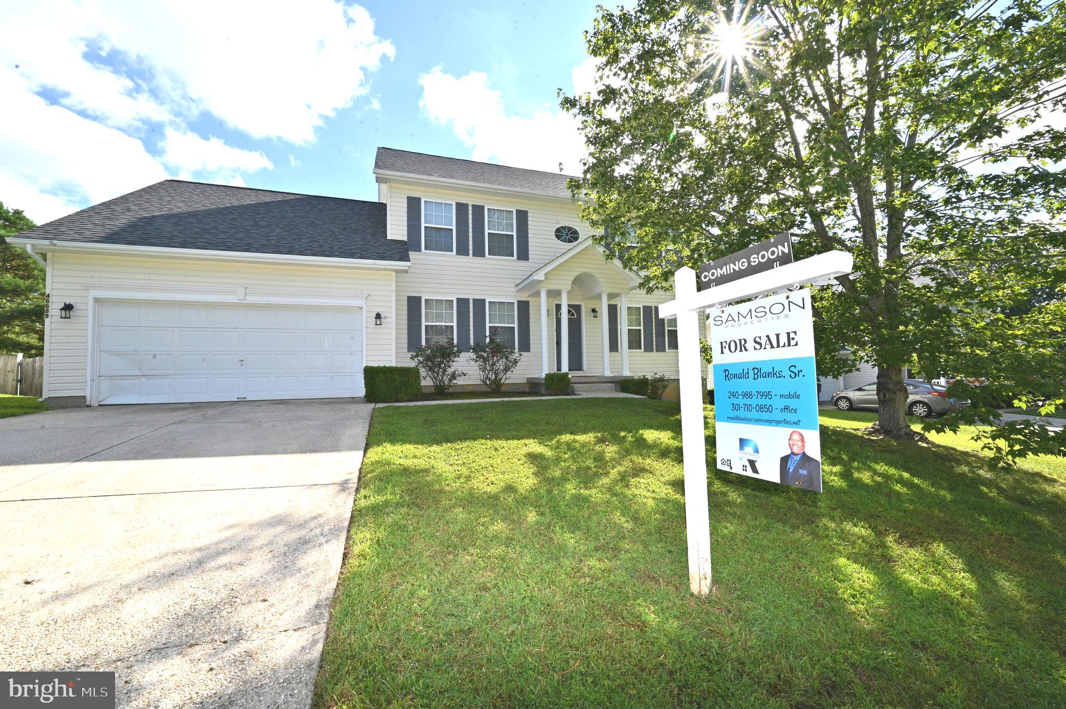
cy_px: 354
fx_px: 414
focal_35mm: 14
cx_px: 533
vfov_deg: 81.1
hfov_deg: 104.3
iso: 800
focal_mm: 14
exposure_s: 1/200
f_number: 20
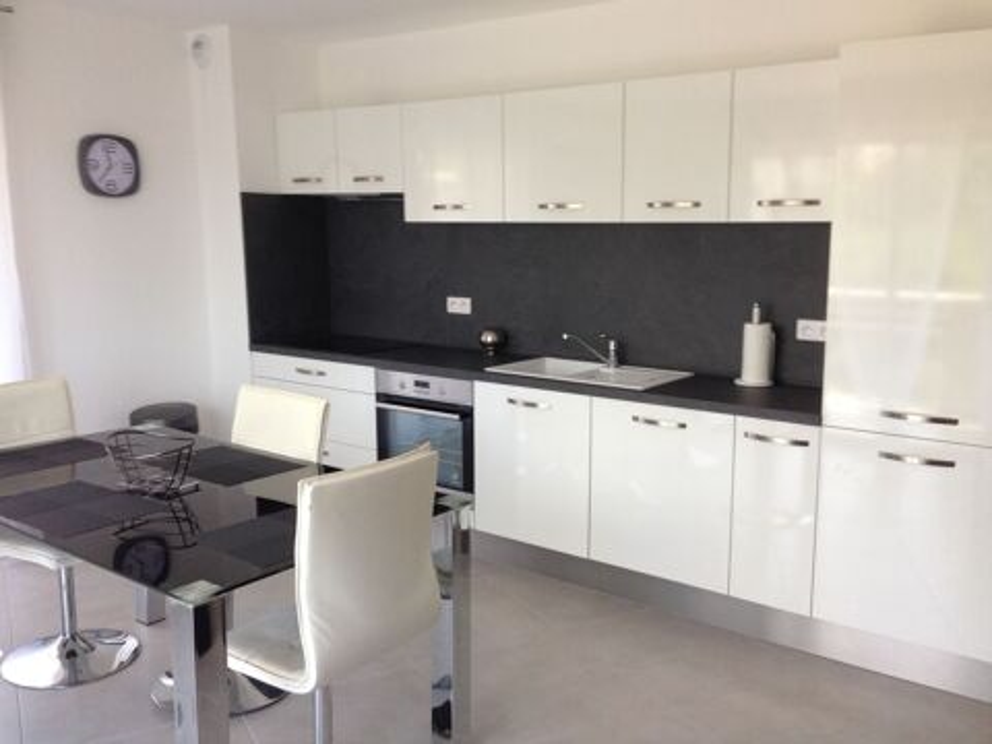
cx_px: 496
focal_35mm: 33
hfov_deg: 55.4
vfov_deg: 42.9
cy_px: 372
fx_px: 946
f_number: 2.4
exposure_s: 1/120
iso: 100
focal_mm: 4.12
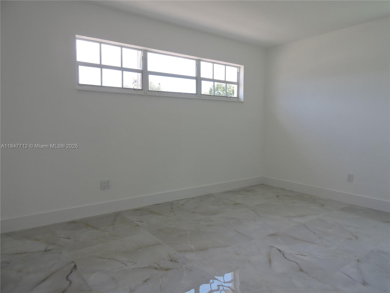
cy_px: 146
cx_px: 195
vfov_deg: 56.8
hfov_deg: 71.6
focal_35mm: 24
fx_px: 270
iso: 100
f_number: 3.3
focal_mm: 4.3
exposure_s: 1/125
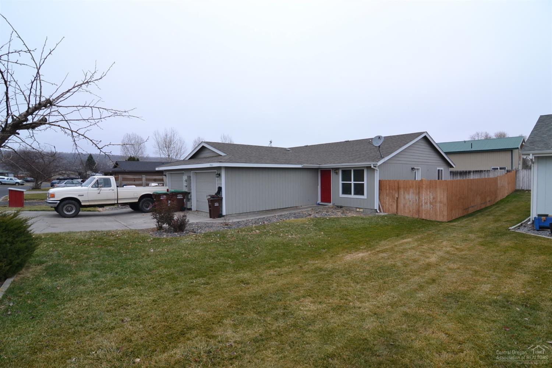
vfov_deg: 72.1
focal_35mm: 16
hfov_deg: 95.0
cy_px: 184
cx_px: 276
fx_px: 253
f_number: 5.6
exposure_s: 1/125
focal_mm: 11
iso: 280
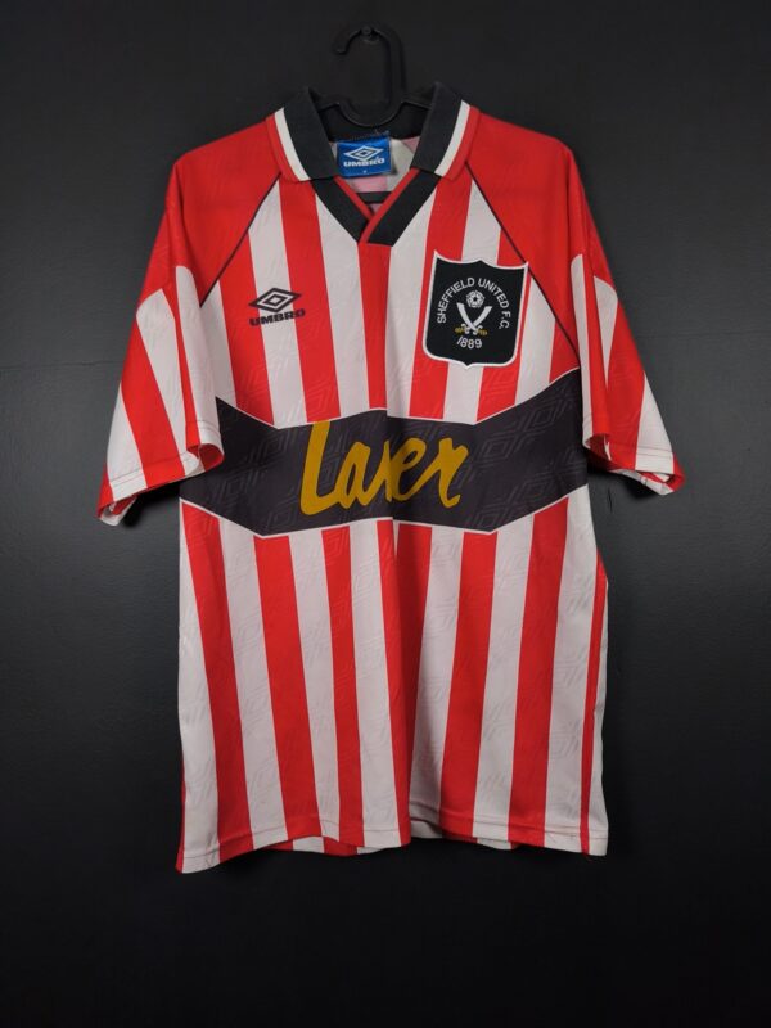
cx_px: 386
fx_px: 683
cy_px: 514
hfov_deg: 58.9
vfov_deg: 73.9
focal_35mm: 23
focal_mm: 6.57
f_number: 1.6
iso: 400
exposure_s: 1/160
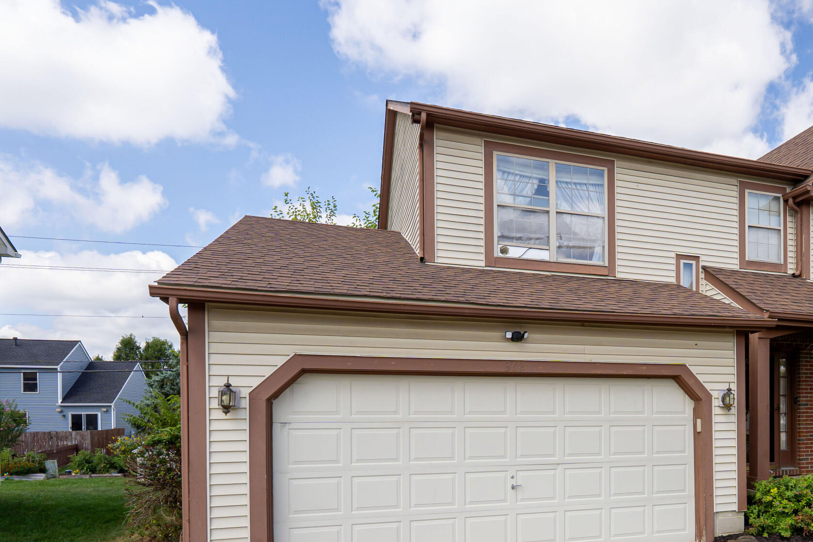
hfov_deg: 68.5
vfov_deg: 48.9
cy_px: 419
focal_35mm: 25
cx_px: 572
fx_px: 565
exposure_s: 1/500
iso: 250
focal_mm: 14
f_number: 8
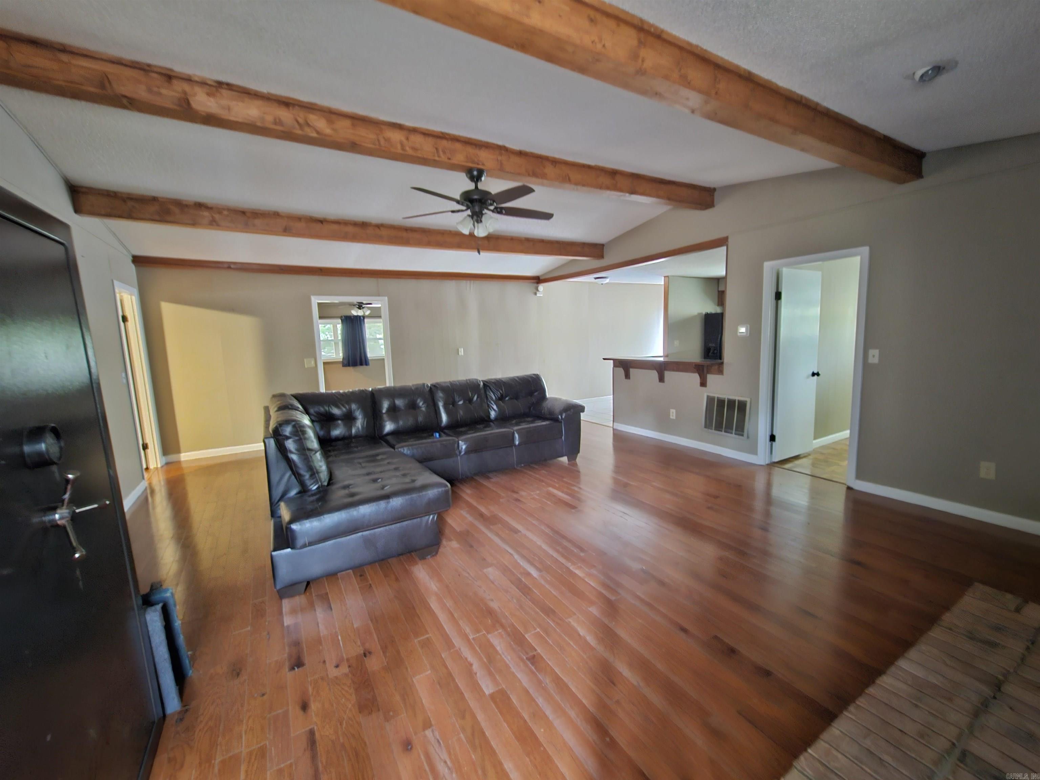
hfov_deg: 106.2
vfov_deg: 89.9
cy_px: 390
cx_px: 520
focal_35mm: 13
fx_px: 391
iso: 1600
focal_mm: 2.2
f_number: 2.2
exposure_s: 1/5.25
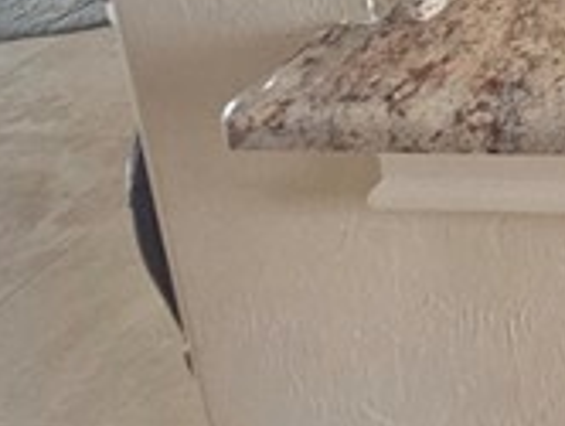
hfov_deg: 14.1
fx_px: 1308
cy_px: -607
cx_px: 1430
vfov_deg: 13.4
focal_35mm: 80
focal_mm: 2.2
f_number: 2.2
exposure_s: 1/60
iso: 200
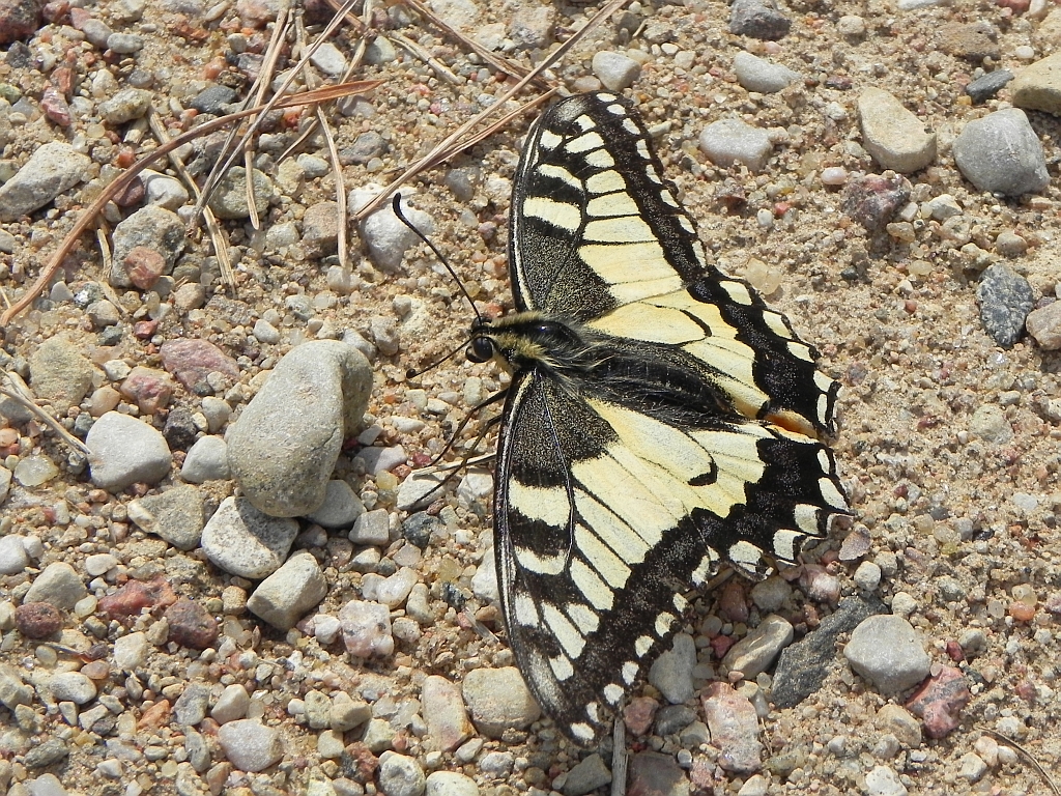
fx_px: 2912
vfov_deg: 15.6
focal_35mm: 95
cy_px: 398
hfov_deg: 20.7
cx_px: 530
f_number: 8
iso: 160
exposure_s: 1/497
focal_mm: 16.9
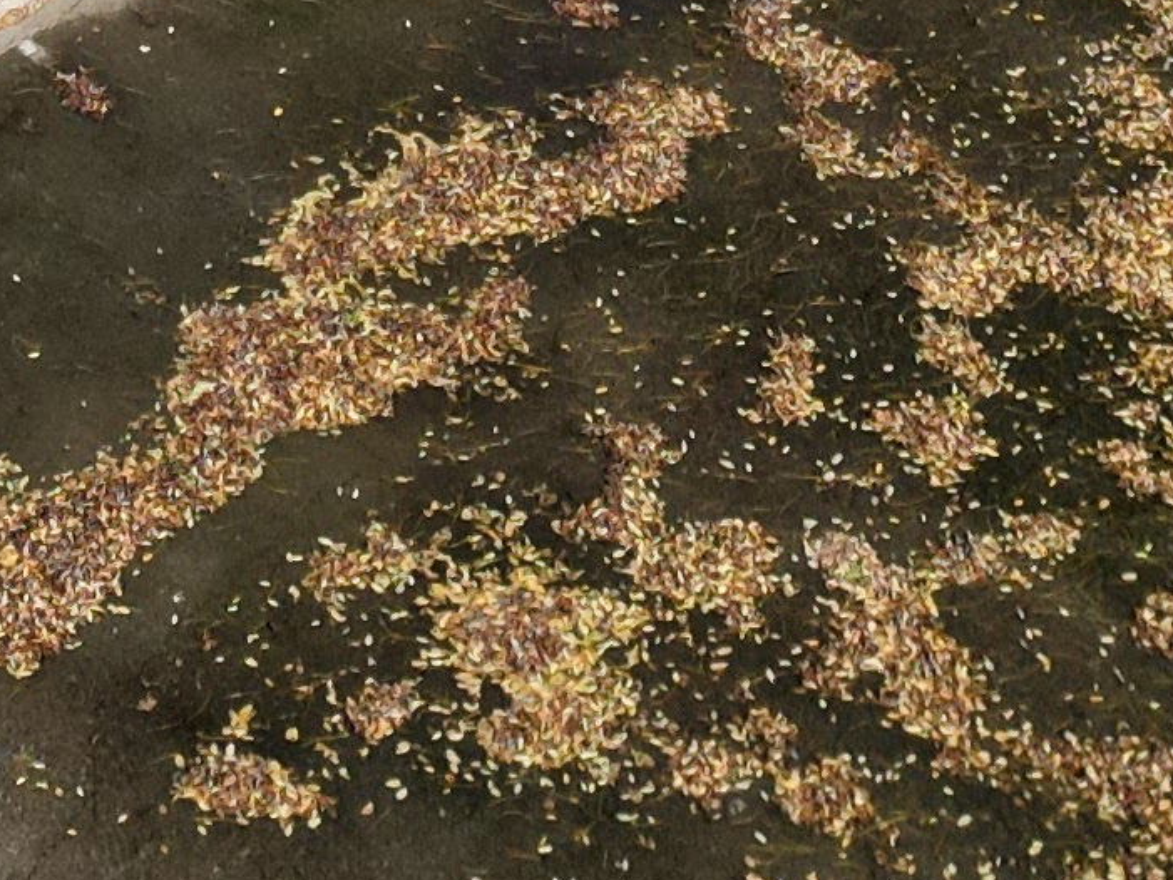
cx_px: -171
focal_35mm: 138
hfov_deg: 13.9
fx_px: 4677
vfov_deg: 9.0
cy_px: -1640
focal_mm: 6.72
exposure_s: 1/2000
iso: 200
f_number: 1.7
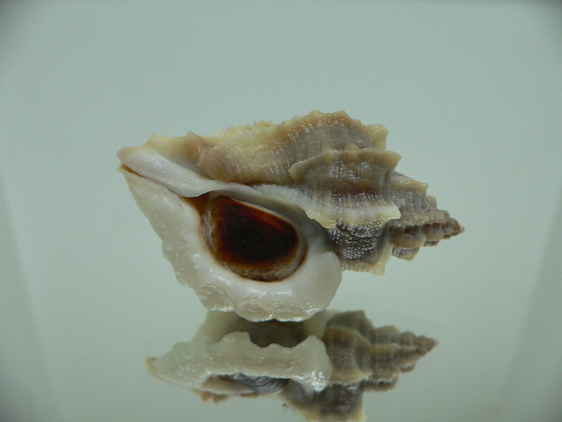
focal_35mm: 35
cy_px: 211
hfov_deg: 52.6
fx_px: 568
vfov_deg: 40.7
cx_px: 281
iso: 150
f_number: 2.8
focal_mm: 4.6
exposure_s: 1/60
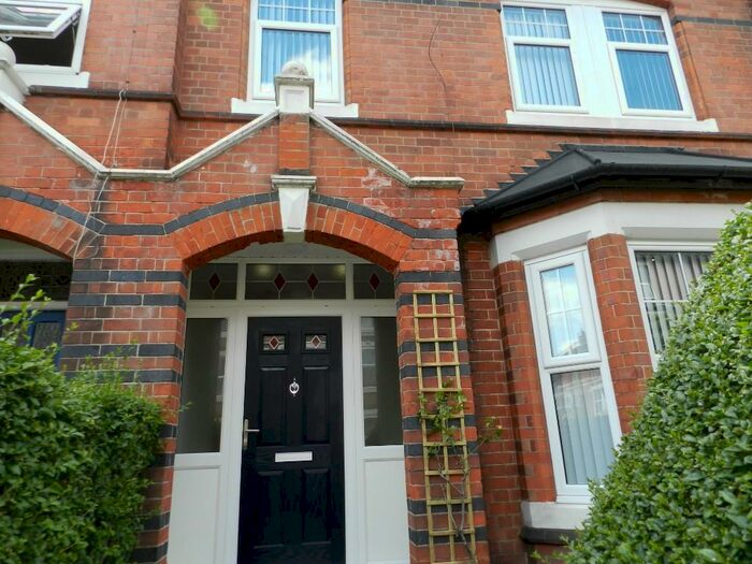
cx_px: 376
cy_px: 282
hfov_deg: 73.9
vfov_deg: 58.9
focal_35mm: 23
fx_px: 500
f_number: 3.4
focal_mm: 4
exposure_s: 1/320
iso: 160
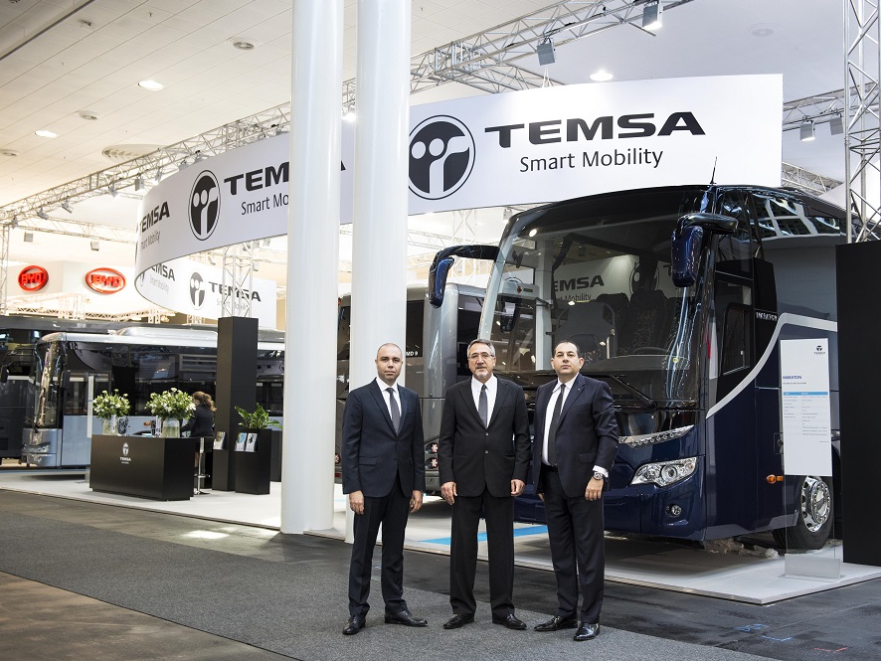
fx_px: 1018
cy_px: 335
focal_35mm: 40
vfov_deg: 36.0
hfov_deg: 46.7
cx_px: 487
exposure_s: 1/80
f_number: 4
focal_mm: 36
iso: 1000
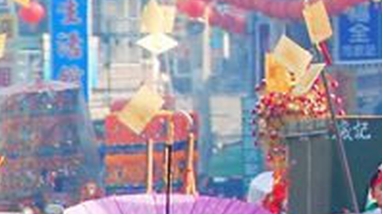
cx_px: 733
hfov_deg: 1.7
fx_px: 12864
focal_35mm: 1271
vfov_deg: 1.0
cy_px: -53
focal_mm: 200
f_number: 10
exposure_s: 1/200
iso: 200
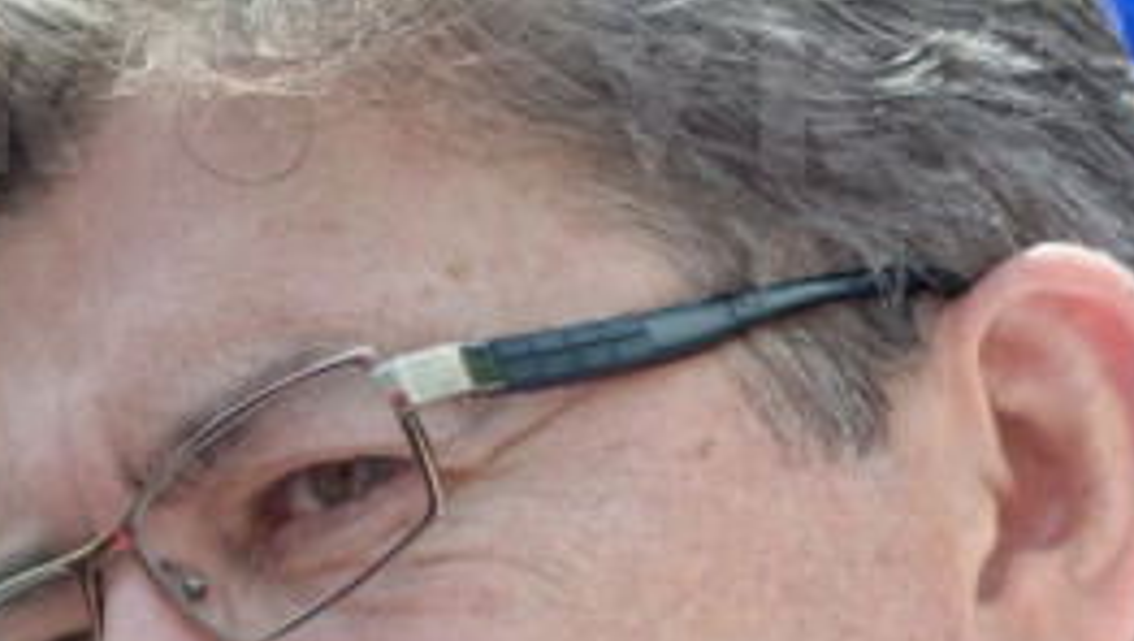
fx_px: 7194
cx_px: -61
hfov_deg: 8.9
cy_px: 901
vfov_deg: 5.1
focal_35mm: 239
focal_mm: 50
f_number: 2.5
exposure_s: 1/3200
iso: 500
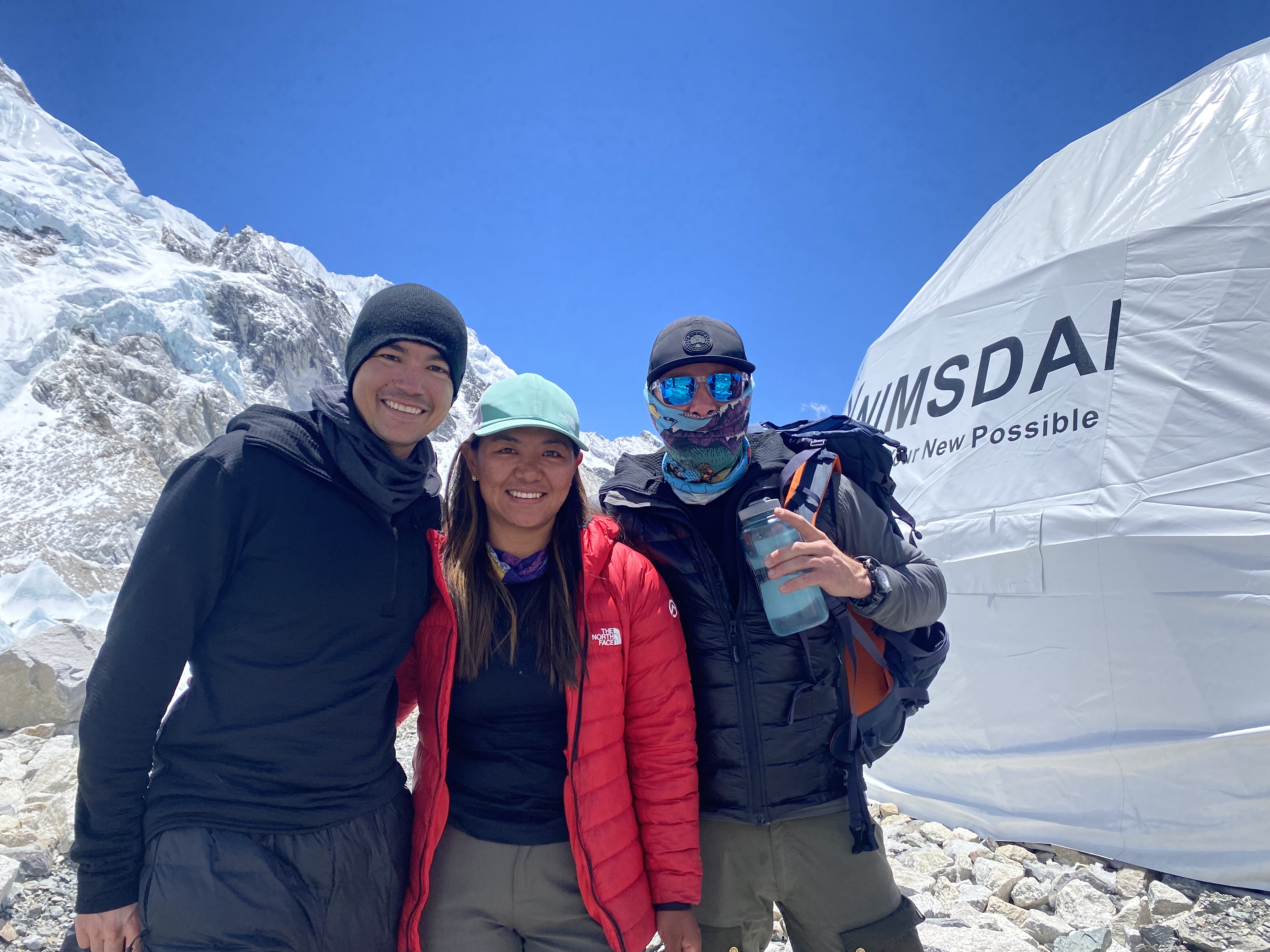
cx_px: 635
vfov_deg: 53.1
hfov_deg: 67.3
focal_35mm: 26
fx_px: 954
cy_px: 476
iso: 32
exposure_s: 1/3125
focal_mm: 4.25
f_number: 1.8
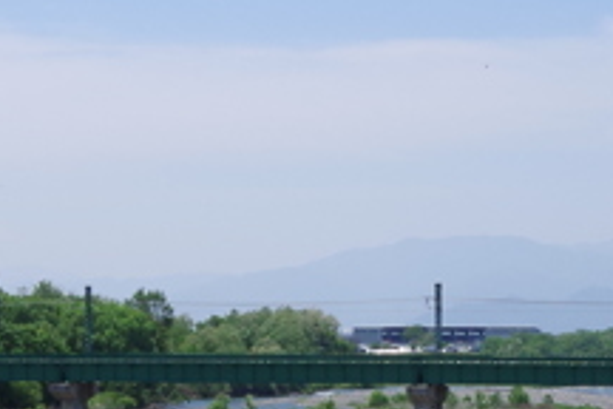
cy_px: 466
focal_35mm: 128
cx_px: 406
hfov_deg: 16.0
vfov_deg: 10.6
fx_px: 2179
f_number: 9
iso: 200
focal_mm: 18
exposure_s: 1/400
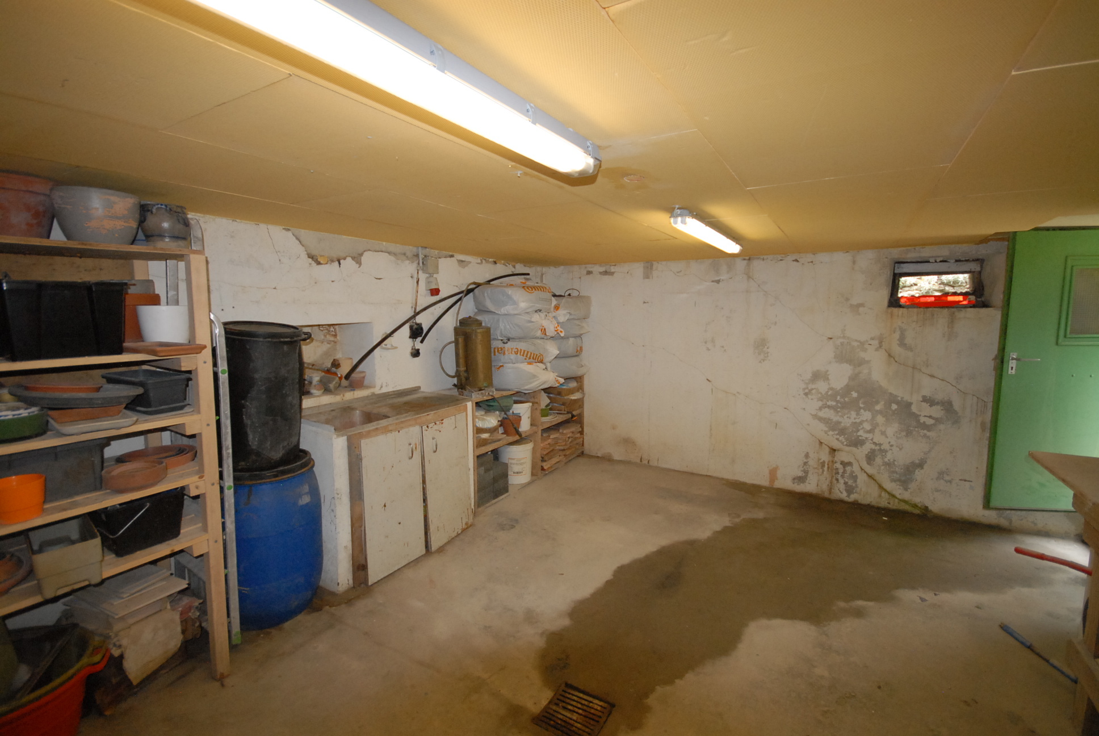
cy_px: 368
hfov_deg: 100.3
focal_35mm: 15
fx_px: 458
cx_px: 550
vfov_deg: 77.5
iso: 1000
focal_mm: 10
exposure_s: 1/250
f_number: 4
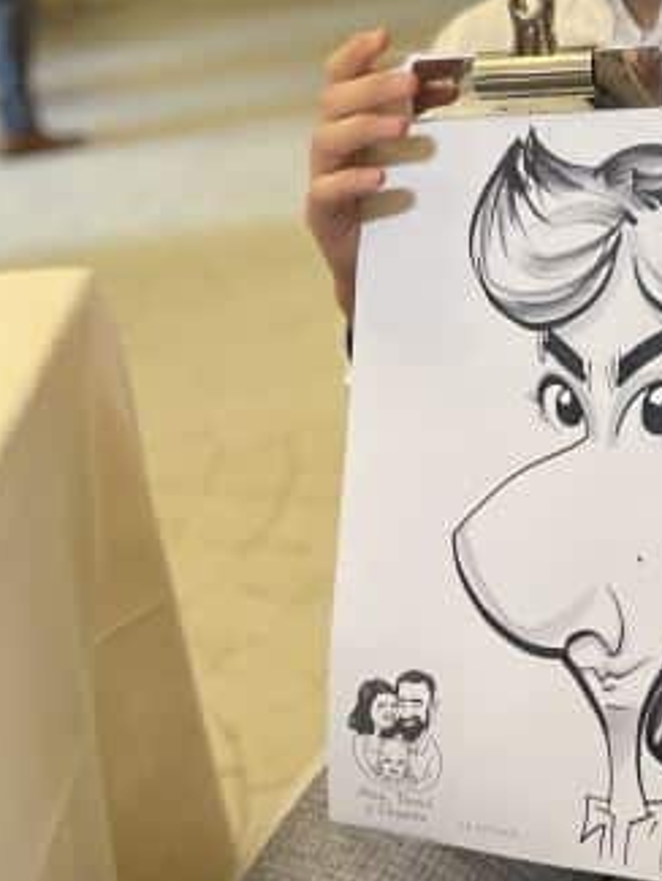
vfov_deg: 37.7
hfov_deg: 29.1
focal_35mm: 48
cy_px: 138
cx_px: 597
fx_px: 1223
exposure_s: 1/33
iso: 400
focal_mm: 4.2
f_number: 1.6
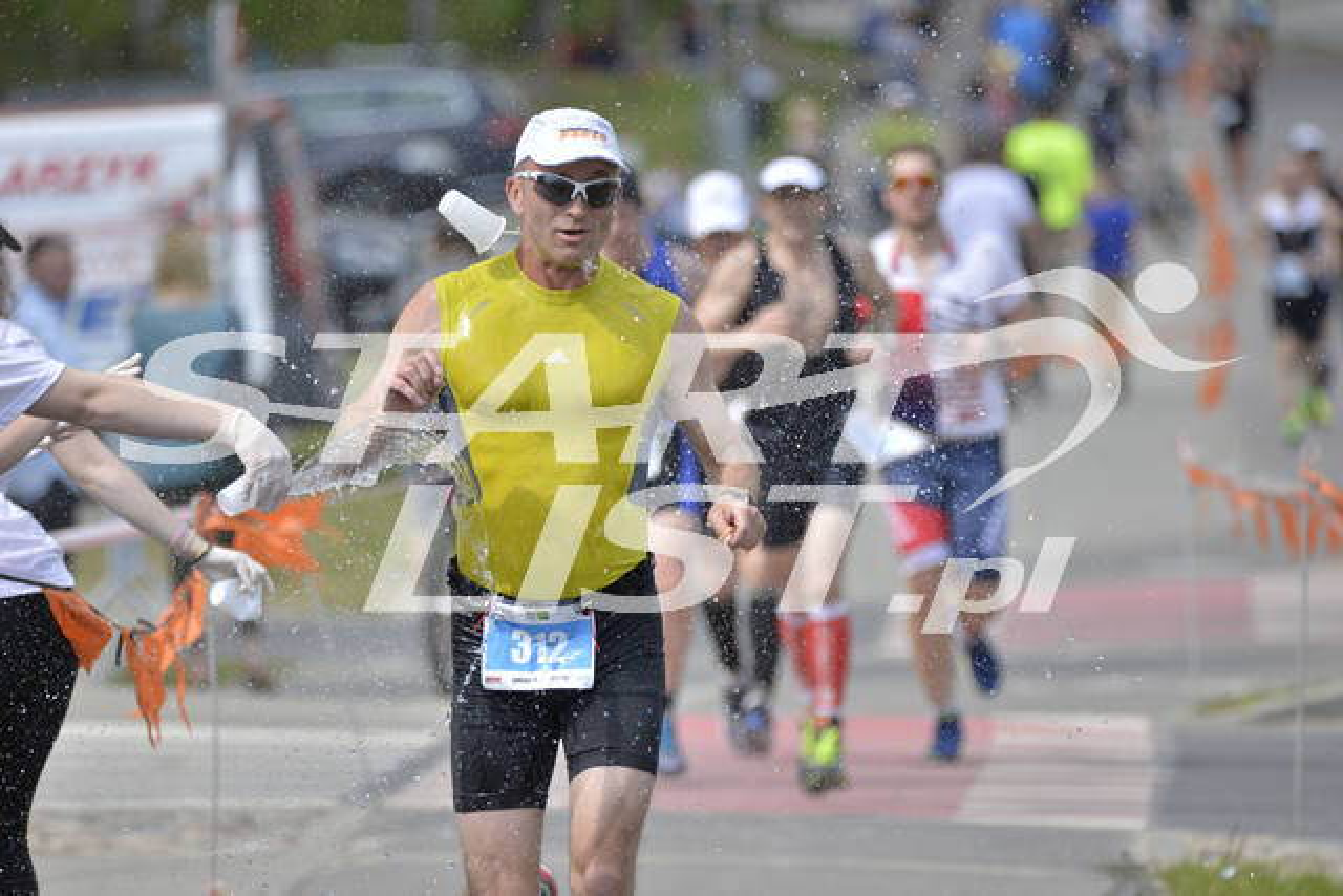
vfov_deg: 3.3
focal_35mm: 420
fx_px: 15671
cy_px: 448
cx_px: 672
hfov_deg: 4.9
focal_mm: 420
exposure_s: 1/2000
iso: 400
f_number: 6.3
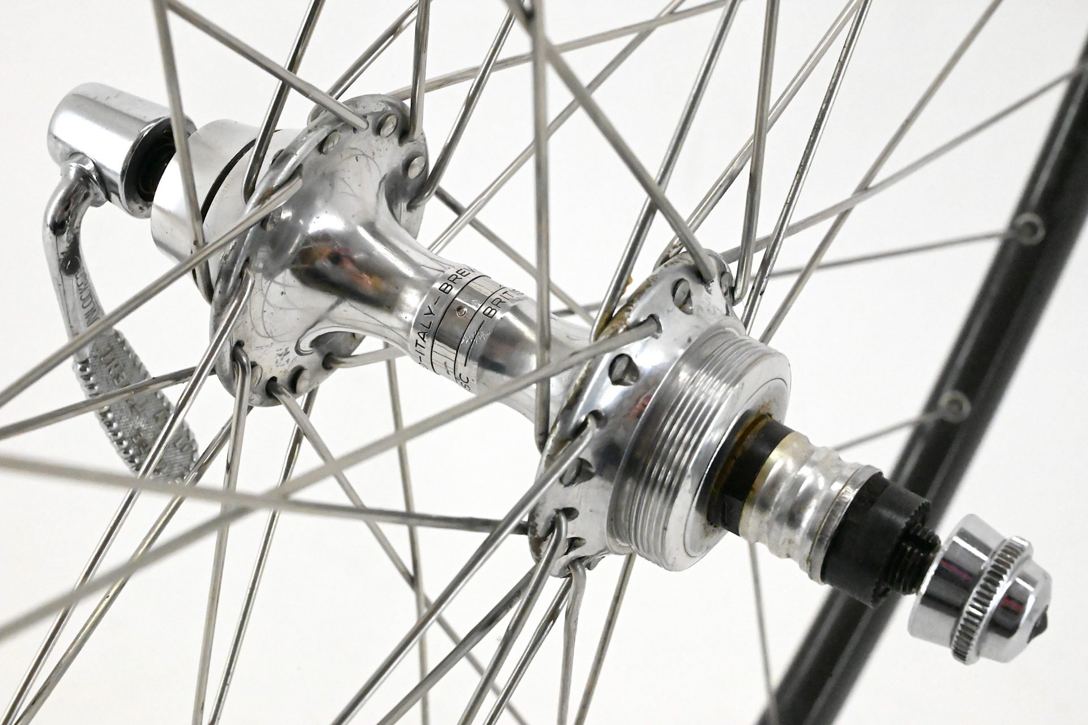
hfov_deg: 28.9
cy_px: 362
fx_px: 2115
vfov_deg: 19.4
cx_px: 544
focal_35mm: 70
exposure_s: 1/640
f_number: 20
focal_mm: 70
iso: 28800
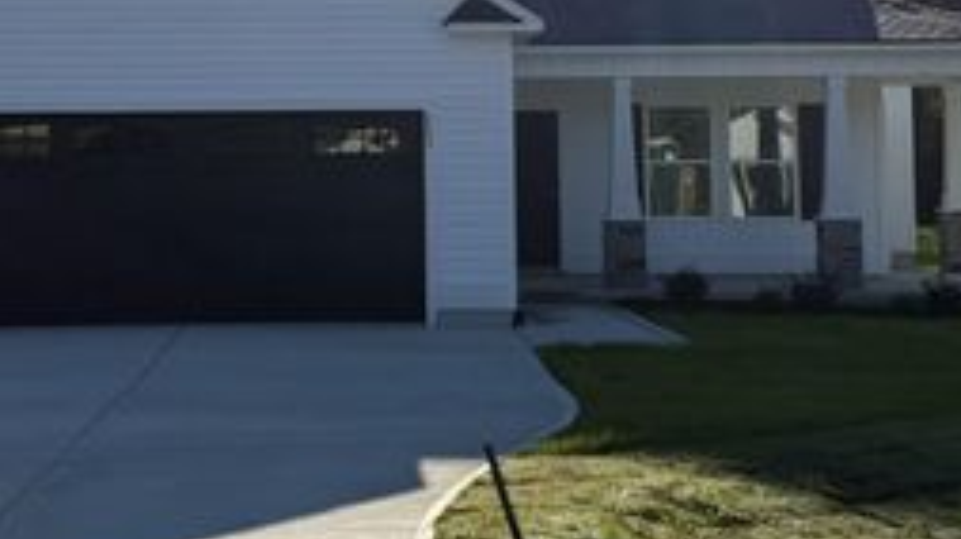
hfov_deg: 30.4
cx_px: 334
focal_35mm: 69
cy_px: 9
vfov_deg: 17.1
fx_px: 1757
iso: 100
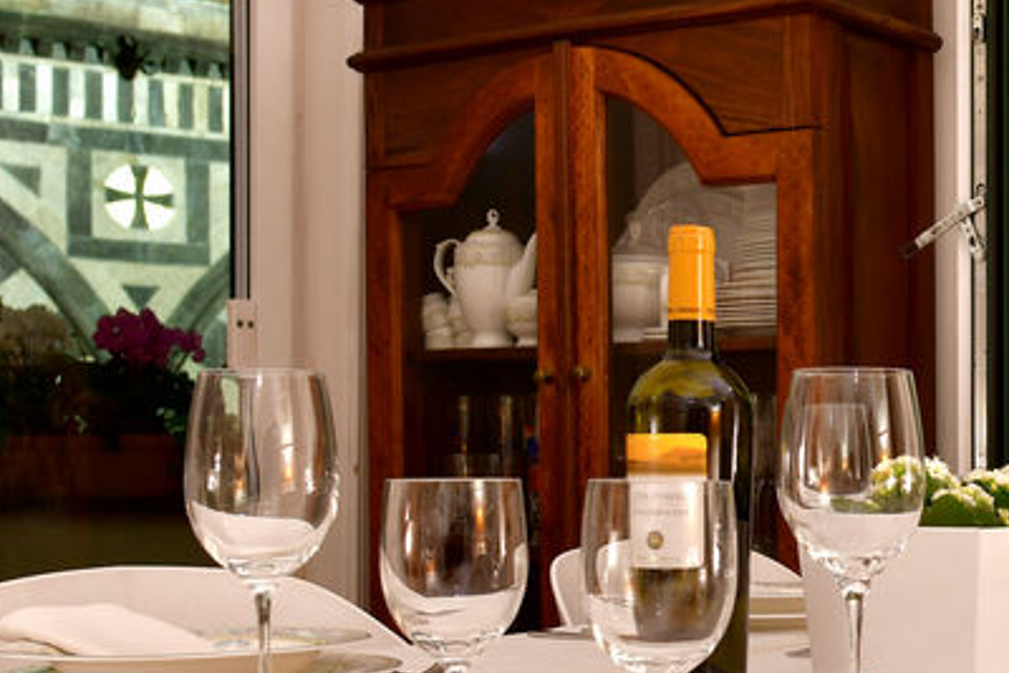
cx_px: 1133
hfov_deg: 28.3
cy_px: 503
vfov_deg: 21.1
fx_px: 1794
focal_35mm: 64
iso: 200
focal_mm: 20
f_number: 6.3
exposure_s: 1/1.6
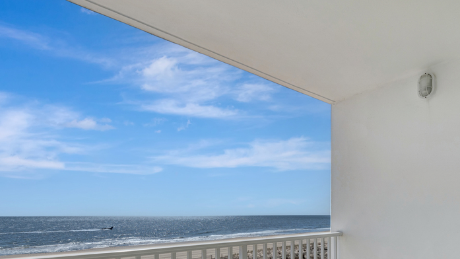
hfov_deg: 86.4
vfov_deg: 51.6
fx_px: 244
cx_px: 251
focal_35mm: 20
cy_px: 215
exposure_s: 1/1600
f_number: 8
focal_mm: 13
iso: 320
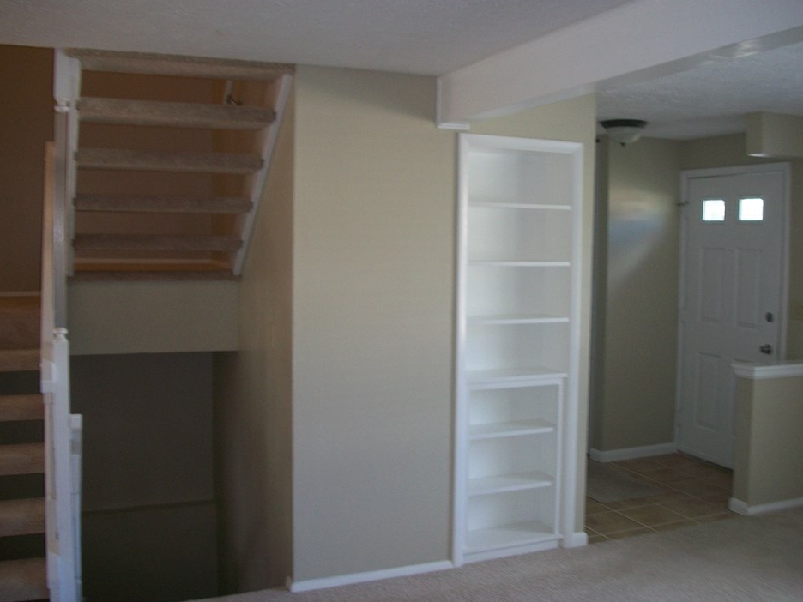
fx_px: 812
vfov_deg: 40.7
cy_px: 296
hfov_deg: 52.6
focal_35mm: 35
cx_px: 409
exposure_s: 1/30
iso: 80
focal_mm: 5.7
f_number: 2.9
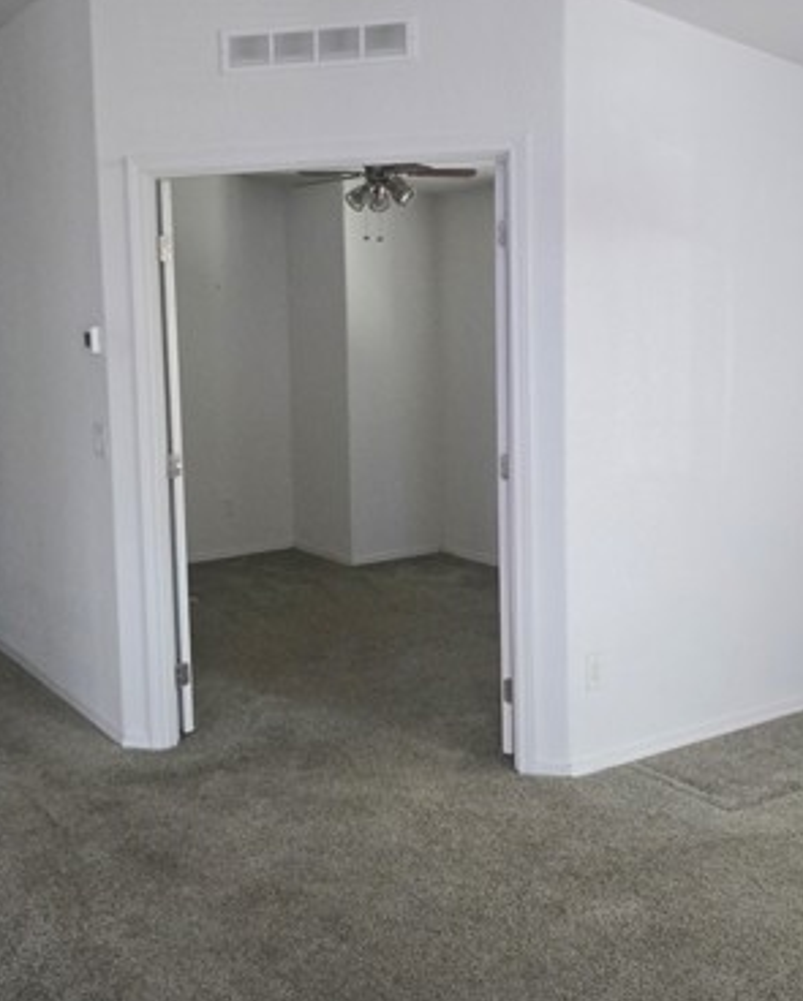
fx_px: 1157
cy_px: 416
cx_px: 286
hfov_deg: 38.0
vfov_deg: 46.6
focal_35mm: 39
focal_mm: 5.4
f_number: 1.8
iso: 640
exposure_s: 1/240
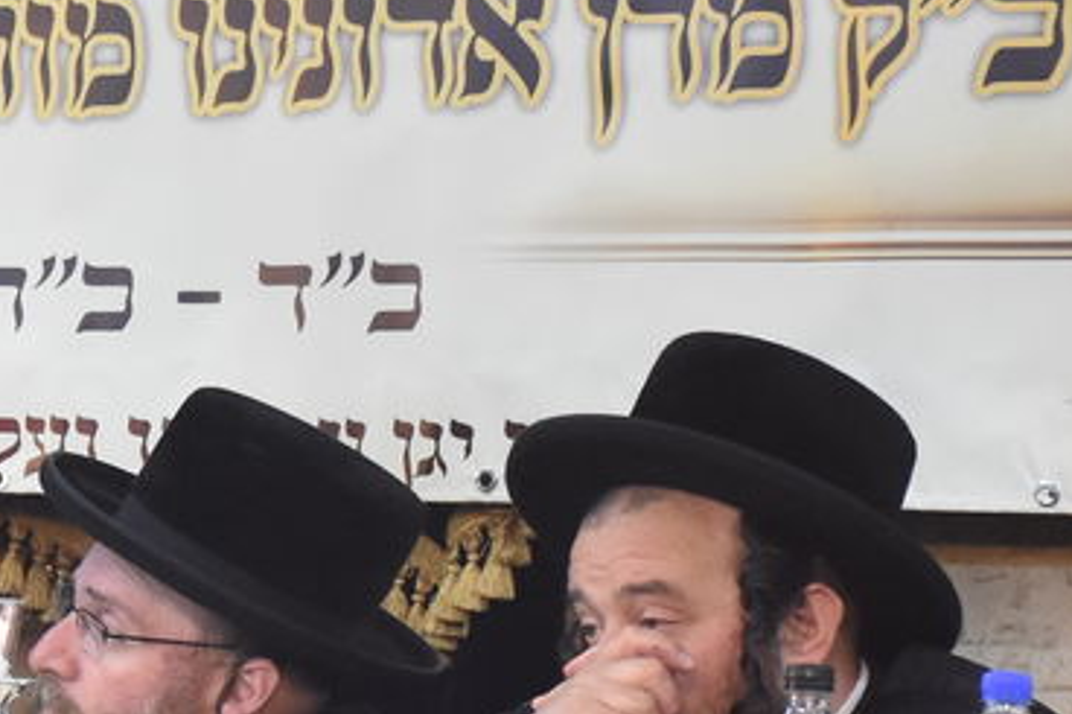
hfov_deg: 7.7
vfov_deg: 5.3
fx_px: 7646
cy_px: 380
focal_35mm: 257
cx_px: -953
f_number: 5.6
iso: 2000
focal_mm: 45
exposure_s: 1/80
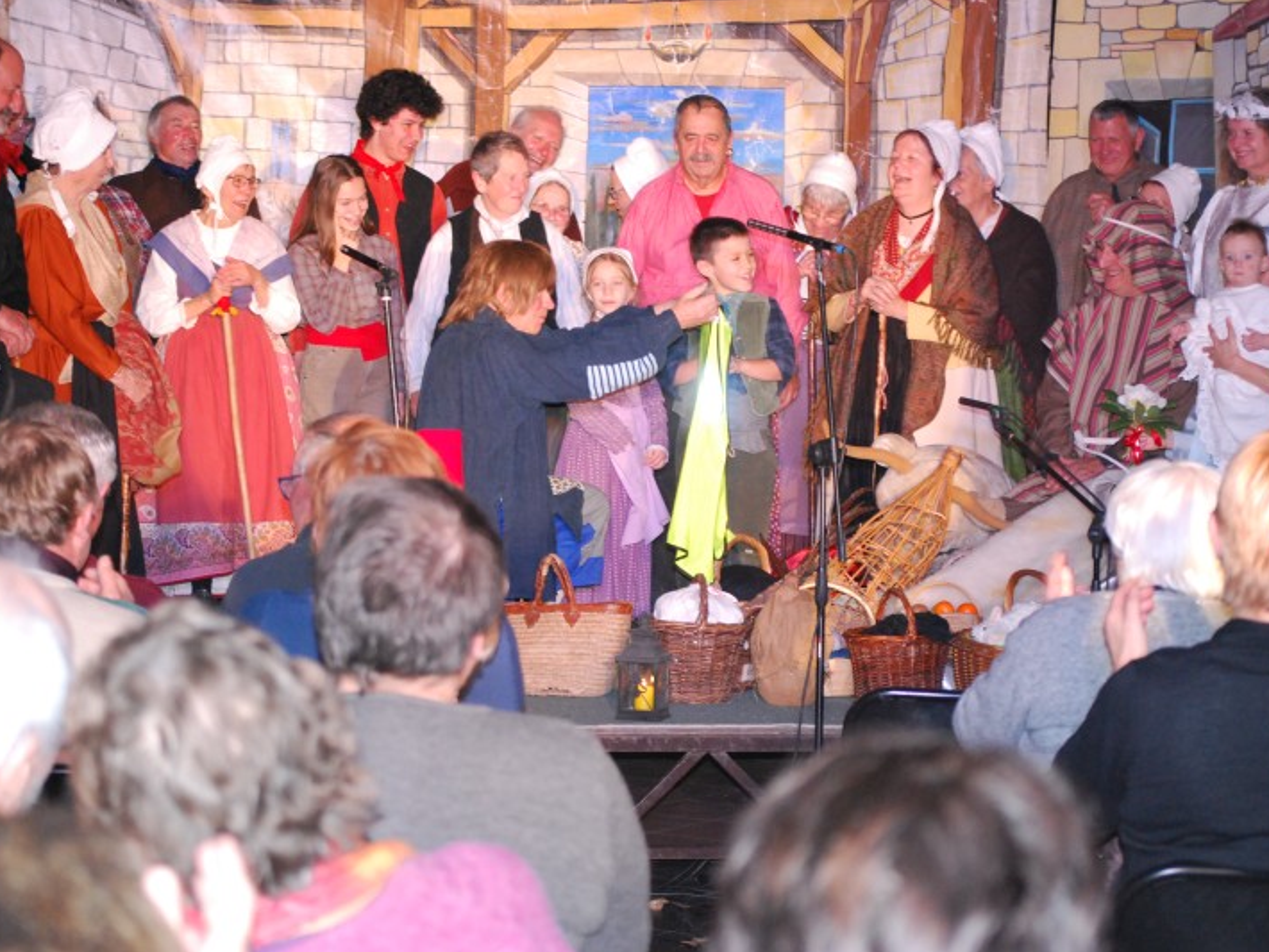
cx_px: 576
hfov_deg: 21.9
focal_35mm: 90
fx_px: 3284
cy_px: 476
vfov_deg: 16.5
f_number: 4
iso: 1100
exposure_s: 1/60
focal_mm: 55
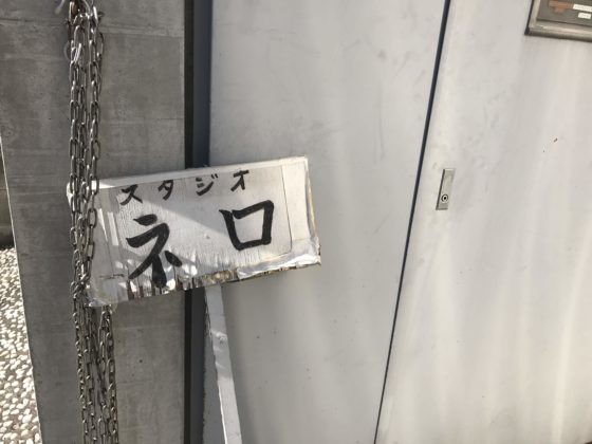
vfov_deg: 49.7
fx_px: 479
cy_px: 222
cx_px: 296
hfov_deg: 63.4
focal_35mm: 28
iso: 20
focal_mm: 3.99
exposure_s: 1/1368
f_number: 1.8
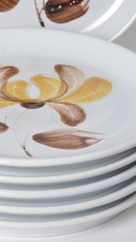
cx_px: 32
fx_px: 763
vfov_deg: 18.0
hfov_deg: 10.2
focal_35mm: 119
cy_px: 121
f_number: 11
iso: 100
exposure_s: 1/125
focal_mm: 50
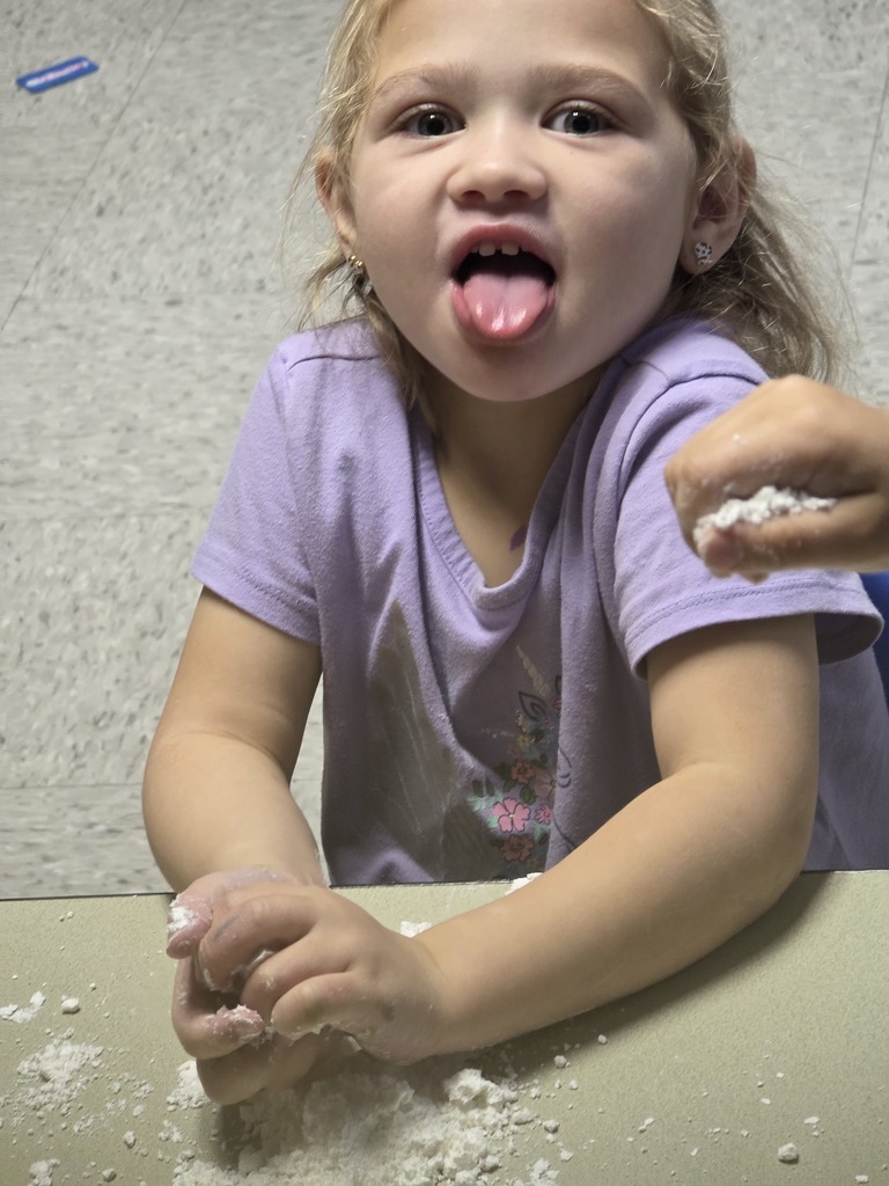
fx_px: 3938
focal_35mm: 115
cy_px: 593
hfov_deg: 12.9
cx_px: 444
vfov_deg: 17.1
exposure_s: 1/60
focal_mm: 18.6
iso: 640
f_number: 3.4
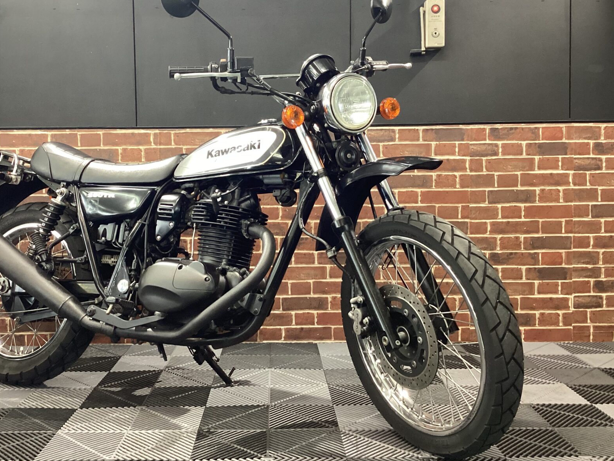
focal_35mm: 38
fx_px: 674
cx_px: 260
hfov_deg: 48.8
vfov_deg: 37.7
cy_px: 213
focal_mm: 3.3
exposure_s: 1/40
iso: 250
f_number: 2.4
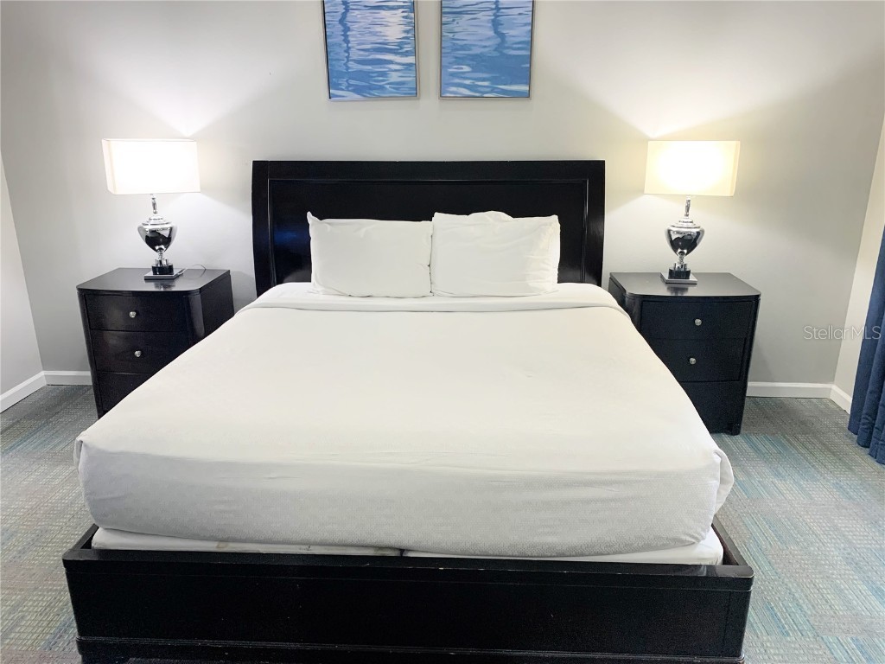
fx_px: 665
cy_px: 332
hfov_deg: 67.3
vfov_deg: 53.1
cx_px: 442
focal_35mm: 26
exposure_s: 1/60
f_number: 1.8
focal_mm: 4.25
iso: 200
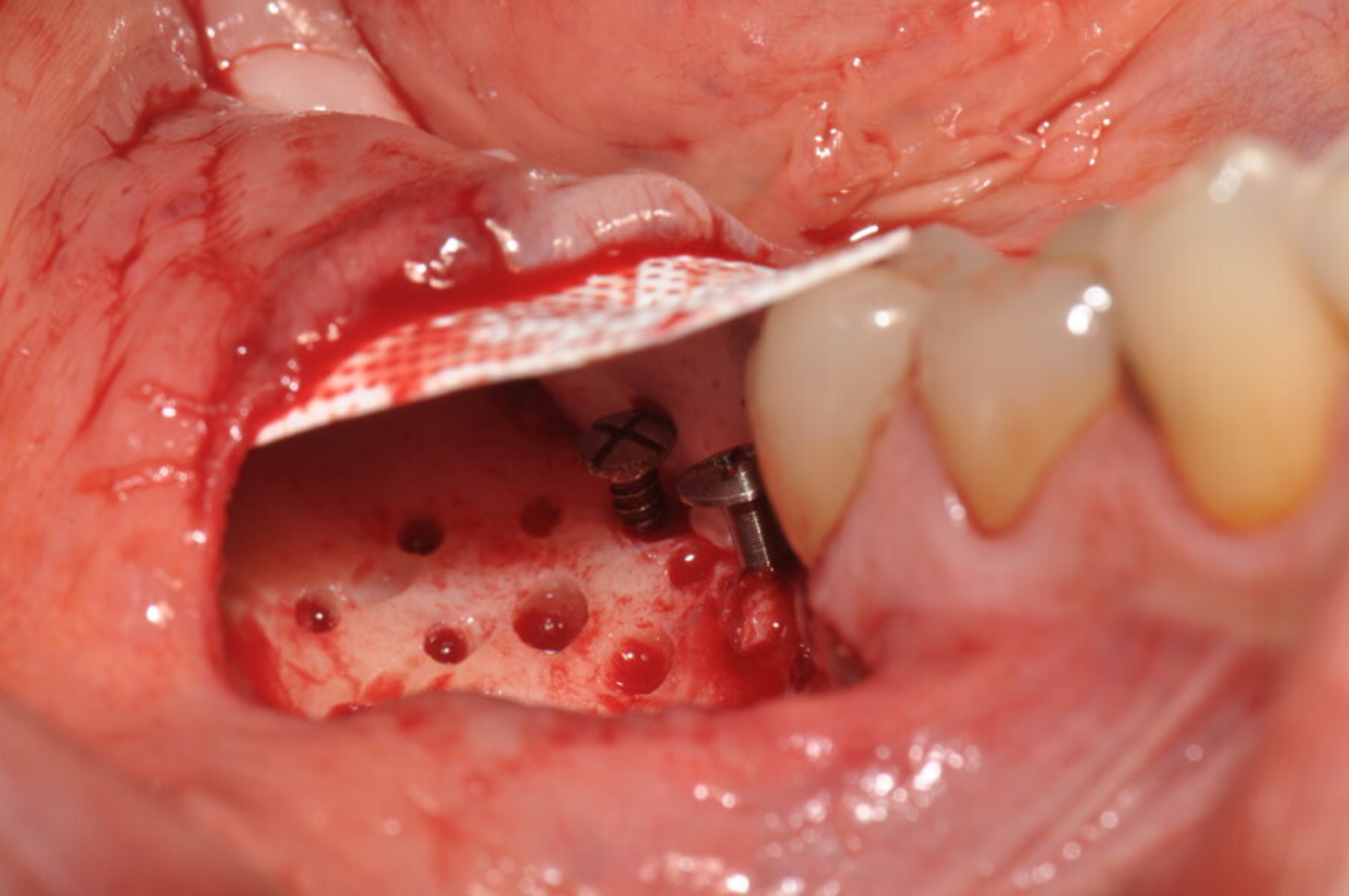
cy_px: 448
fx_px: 5894
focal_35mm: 158
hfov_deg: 13.1
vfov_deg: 8.7
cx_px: 674
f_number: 22
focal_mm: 105
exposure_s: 1/60
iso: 250
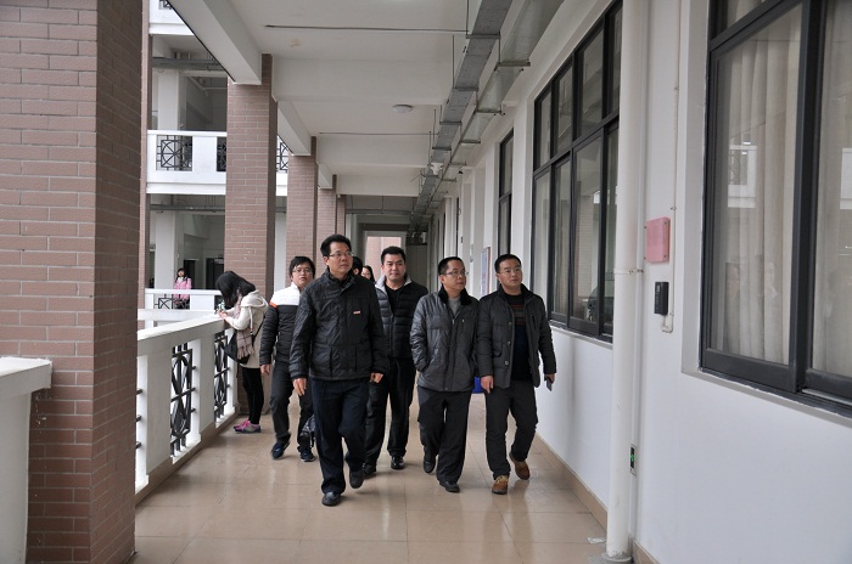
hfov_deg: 53.2
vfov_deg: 36.7
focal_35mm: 36
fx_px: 850
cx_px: 426
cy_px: 282
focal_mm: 24
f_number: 3.8
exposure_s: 1/60
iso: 250
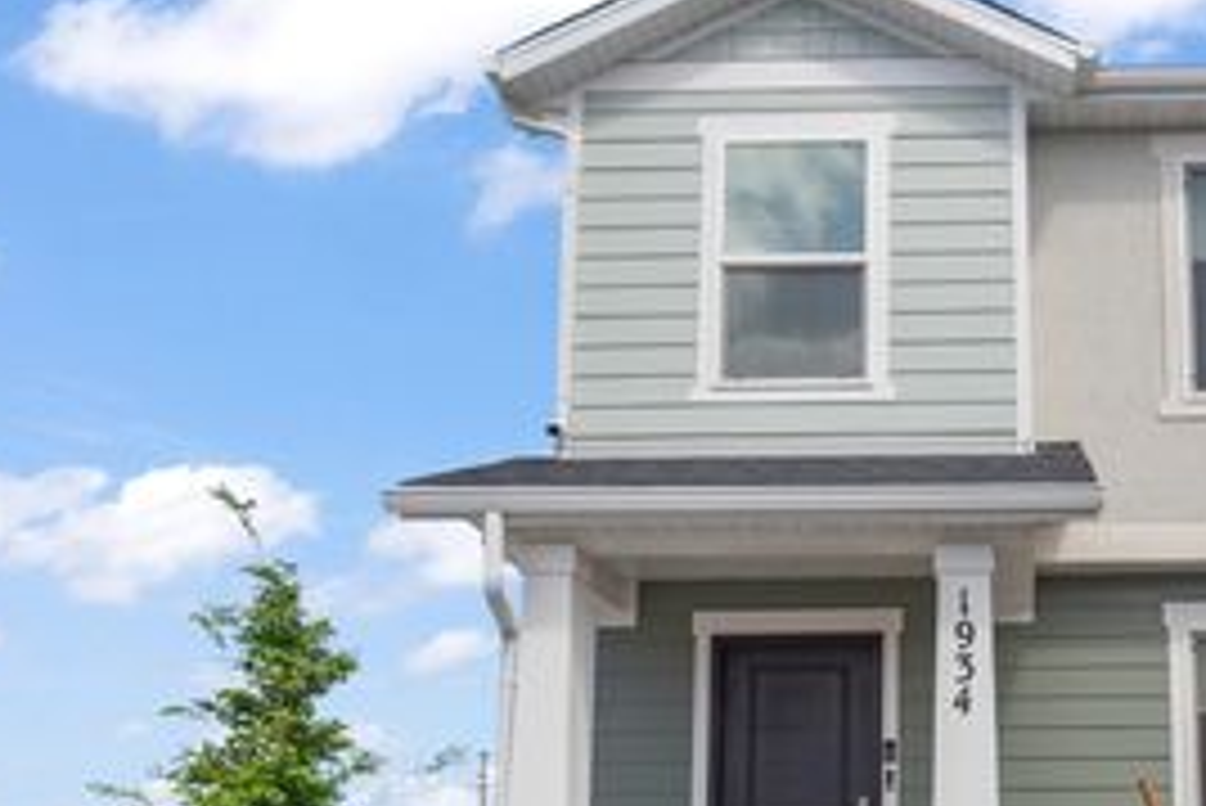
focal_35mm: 42
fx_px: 1405
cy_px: 646
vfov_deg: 31.2
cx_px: 990
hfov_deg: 43.9
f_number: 8
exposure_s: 1/500
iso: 800
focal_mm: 22.5
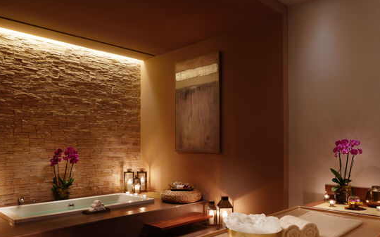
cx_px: 194
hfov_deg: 64.7
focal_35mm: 29
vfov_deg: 42.8
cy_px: 147
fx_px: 300
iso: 100
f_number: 16
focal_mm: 24
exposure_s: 4
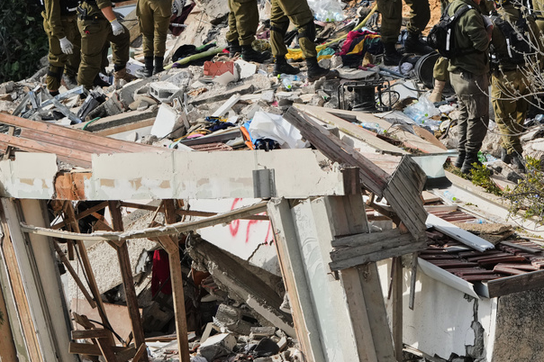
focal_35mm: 678
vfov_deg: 2.0
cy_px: 115
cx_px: 402
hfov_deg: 3.0
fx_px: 10239
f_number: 8
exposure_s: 1/1600
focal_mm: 400
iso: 800
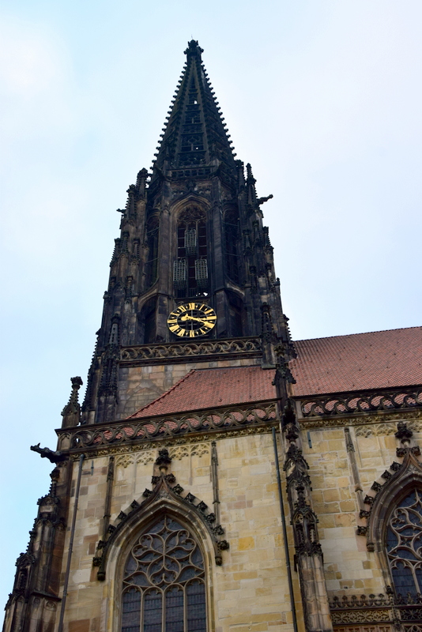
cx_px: 211
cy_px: 316
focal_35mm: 45
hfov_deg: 29.9
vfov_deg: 43.6
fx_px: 791
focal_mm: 30
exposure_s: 1/160
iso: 400
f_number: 9
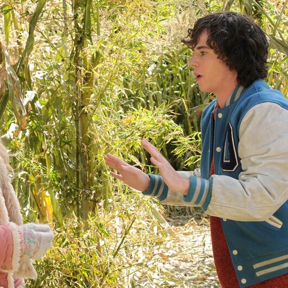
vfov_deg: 25.5
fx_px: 637
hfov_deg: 25.4
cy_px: 145
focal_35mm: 68
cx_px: 103
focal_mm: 35
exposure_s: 1/160
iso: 200
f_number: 7.1
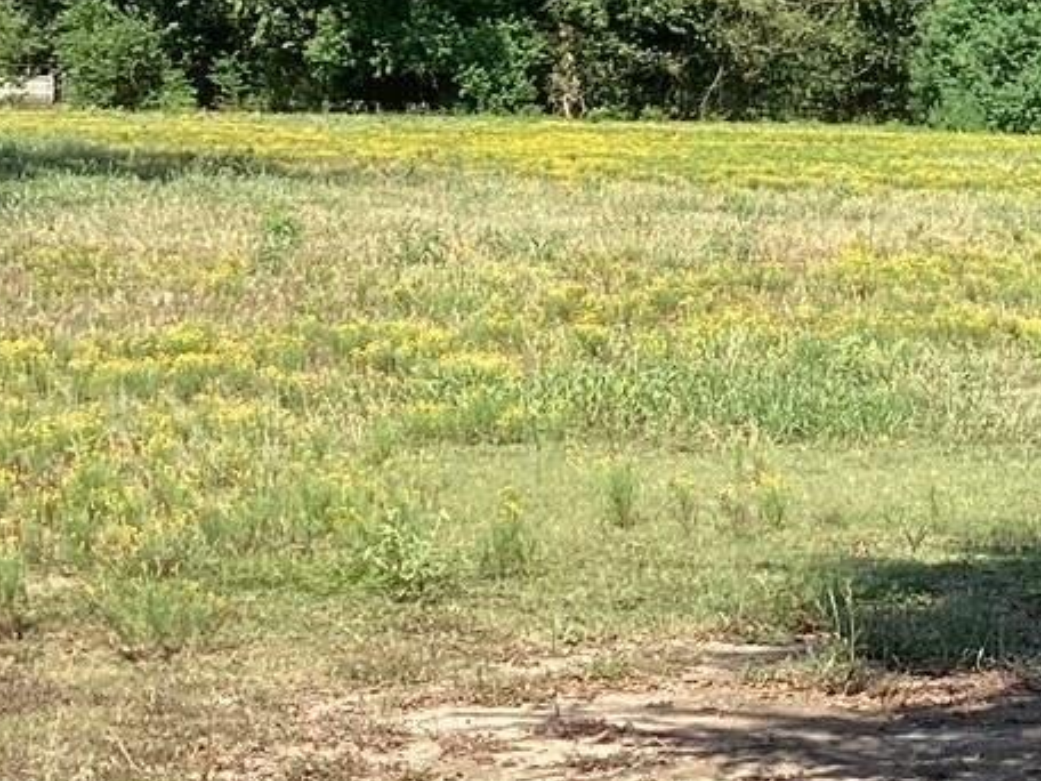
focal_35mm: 111
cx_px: 1351
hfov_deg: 16.7
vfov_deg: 12.9
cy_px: -235
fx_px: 3338
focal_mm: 3.3
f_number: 2.4
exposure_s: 1/558
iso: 25
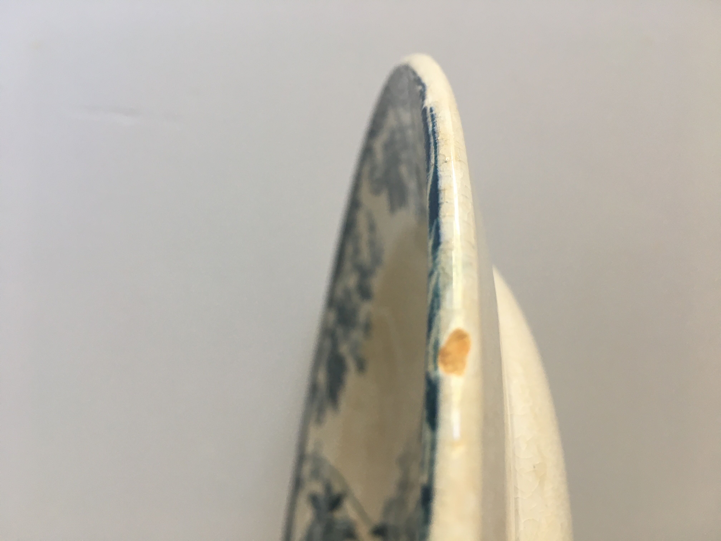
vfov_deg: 48.2
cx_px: 360
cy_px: 270
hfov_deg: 61.7
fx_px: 604
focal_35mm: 29
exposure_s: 1/33
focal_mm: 4.15
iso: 64
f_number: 2.2
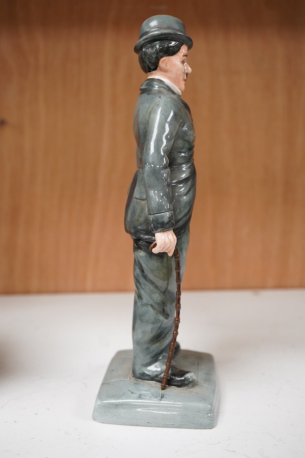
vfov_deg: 43.6
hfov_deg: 29.9
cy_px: 229
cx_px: 152
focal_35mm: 45
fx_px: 572
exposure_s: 1/125
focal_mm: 30
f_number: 7.1
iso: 1250
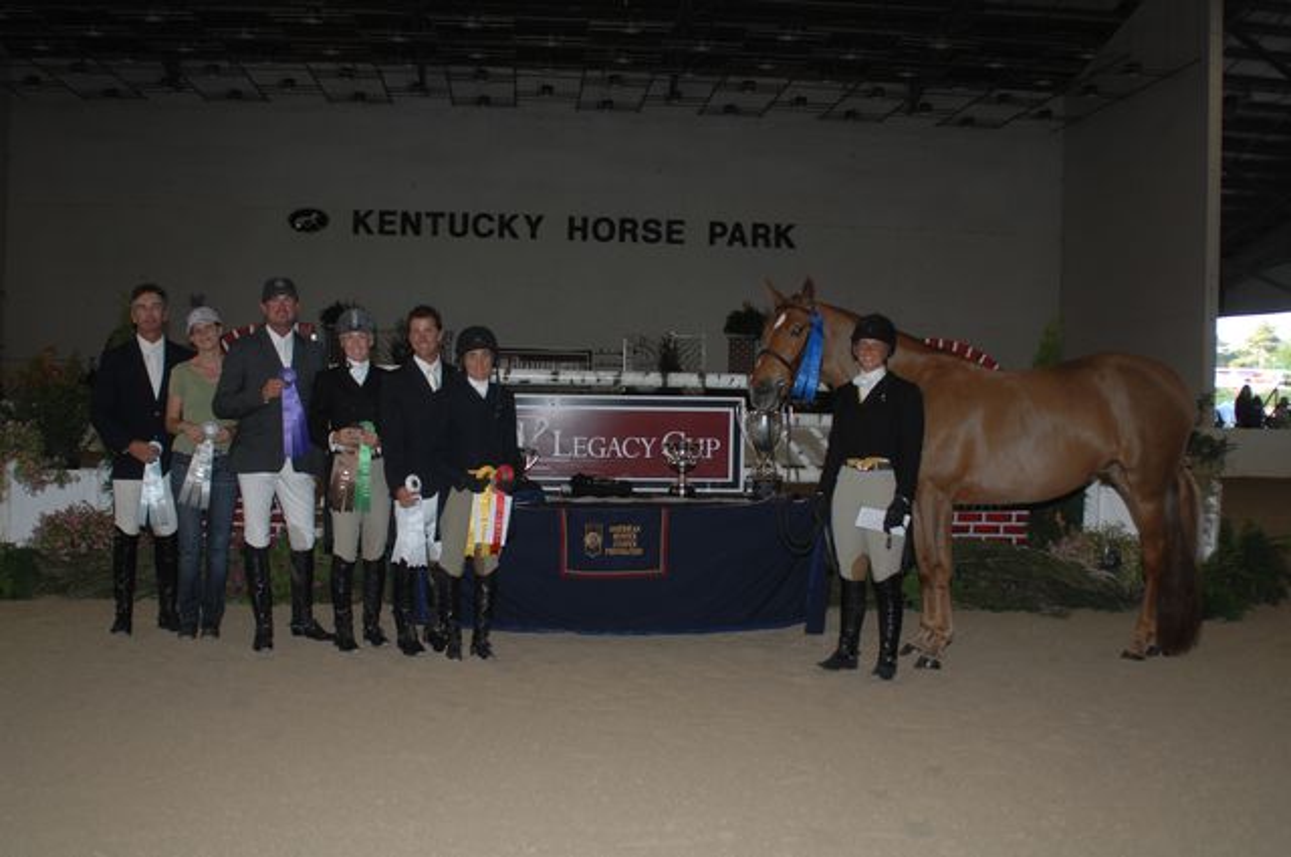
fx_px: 1504
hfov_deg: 46.5
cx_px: 646
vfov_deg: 31.8
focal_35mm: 42
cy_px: 428
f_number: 3.5
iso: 200
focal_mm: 28
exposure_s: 1/125
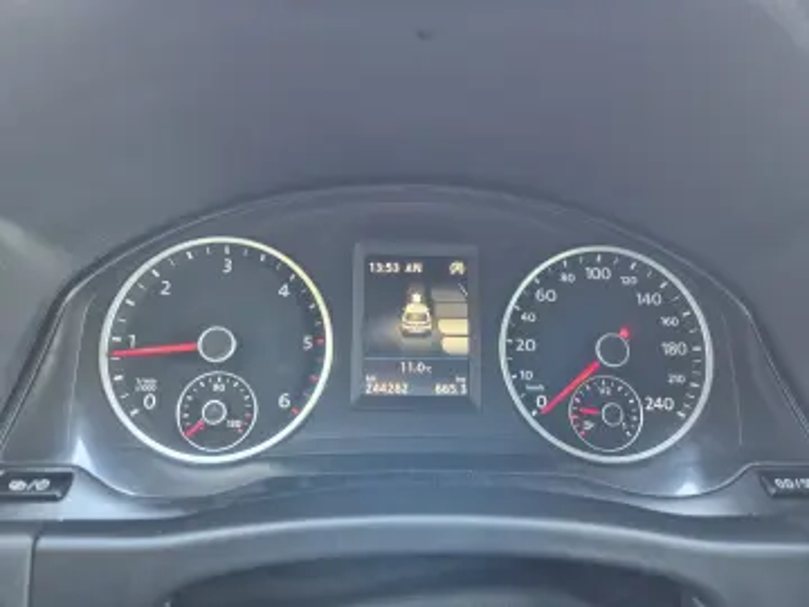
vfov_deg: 58.9
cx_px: 404
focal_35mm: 23
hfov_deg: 73.9
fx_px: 538
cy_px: 304
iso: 800
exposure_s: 1/100
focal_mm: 5.4
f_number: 1.8
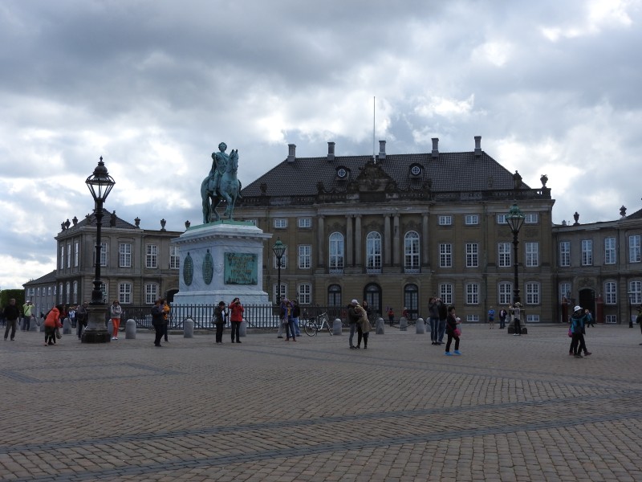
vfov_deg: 32.2
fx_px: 835
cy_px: 241
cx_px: 321
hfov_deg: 42.1
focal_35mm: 45
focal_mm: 8.1
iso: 100
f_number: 4
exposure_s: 1/1000
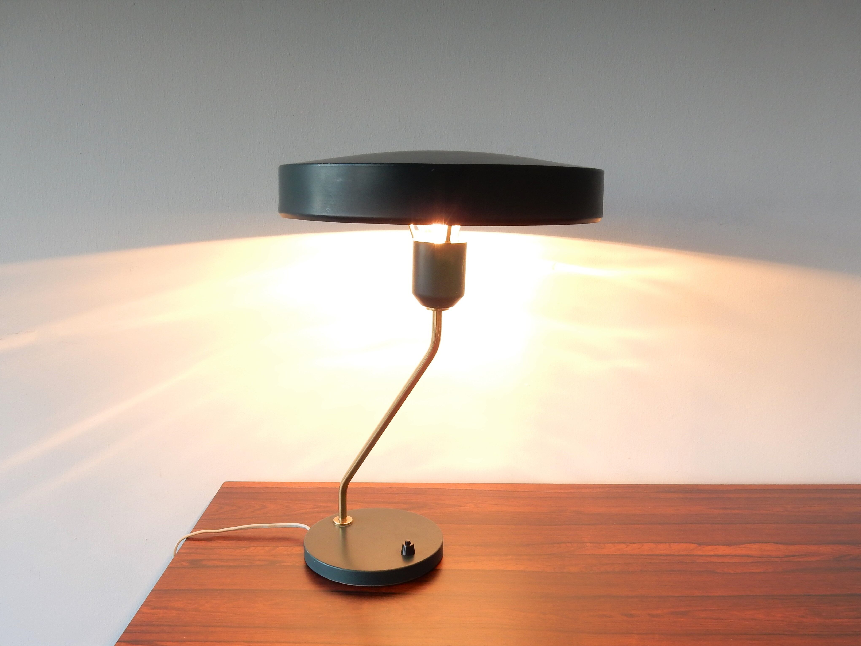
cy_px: 323
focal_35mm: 25
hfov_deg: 69.4
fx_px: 622
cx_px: 430
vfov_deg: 54.9
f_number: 3.7
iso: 125
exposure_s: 1/60
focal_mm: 4.5
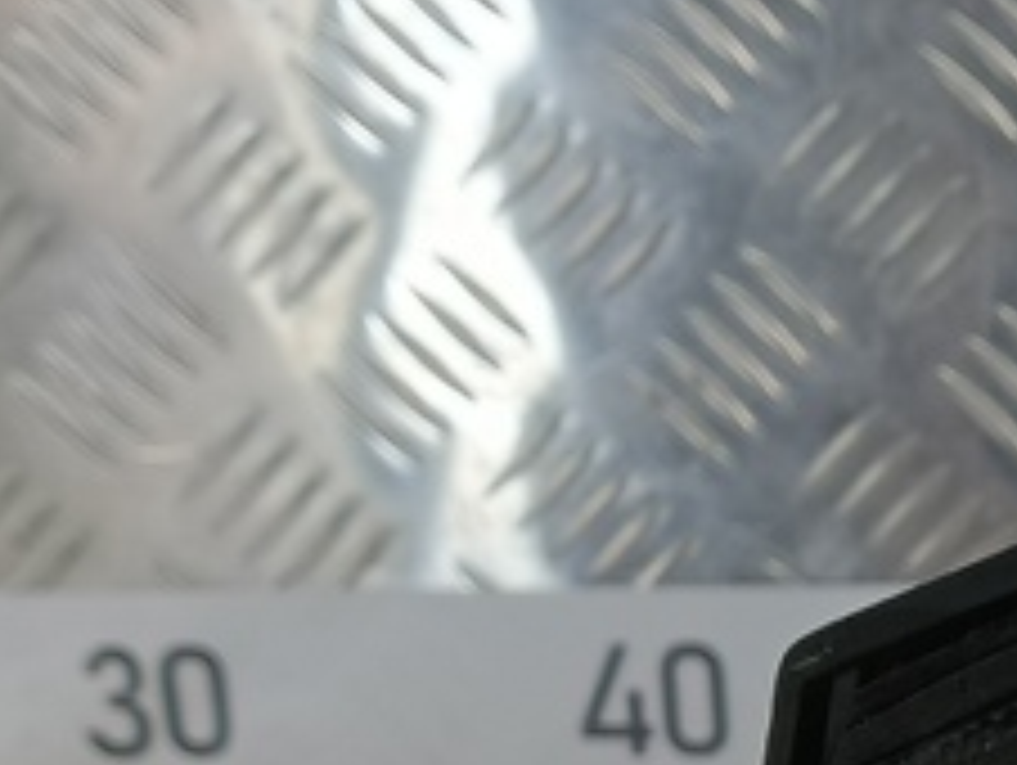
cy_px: 1134
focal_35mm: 104
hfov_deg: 16.2
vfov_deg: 13.5
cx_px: 1778
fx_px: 3059
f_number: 1.6
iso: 93
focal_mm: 4.11
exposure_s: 1/100
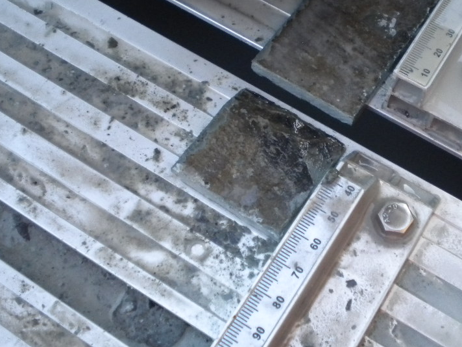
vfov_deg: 24.6
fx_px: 787
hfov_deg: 32.4
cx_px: 307
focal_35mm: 59
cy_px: 103
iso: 400
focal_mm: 7.4
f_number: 3.5
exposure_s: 1/333
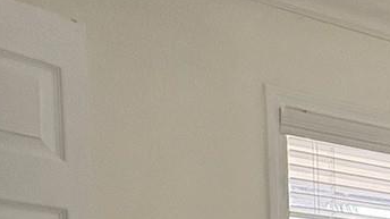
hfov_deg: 20.9
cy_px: 395
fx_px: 734
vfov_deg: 14.8
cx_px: 695
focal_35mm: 71
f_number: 2.2
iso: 125
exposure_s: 1/99
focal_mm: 2.22
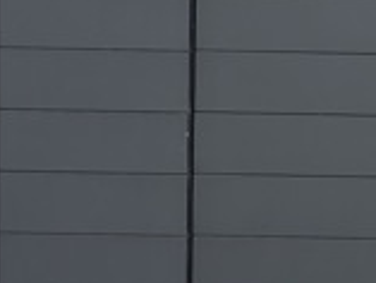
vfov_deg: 11.0
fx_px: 1326
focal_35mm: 122
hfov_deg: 12.2
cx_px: 951
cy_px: 576
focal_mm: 6.9
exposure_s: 1/188
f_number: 1.68
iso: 20
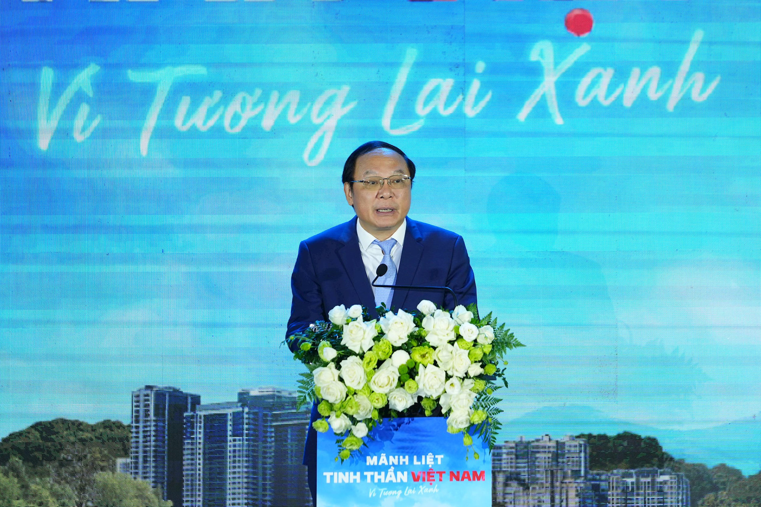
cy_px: 254
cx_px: 380
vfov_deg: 4.6
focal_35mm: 300
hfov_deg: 6.9
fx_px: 6341
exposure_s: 1/200
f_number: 4
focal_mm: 200
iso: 640
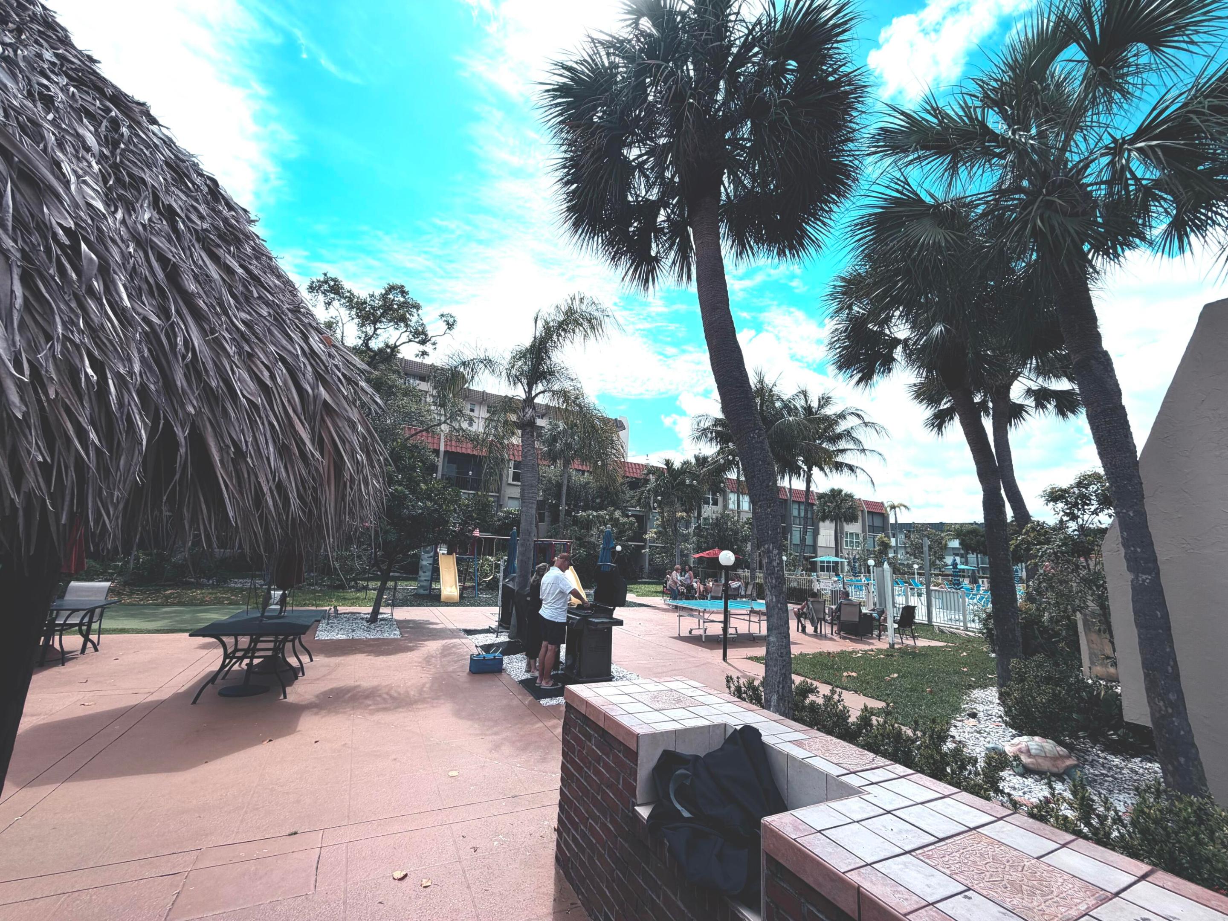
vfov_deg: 85.7
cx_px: 614
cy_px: 460
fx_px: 497
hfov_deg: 102.1
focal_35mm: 14
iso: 20
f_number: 2.2
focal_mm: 2.22
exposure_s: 1/1105
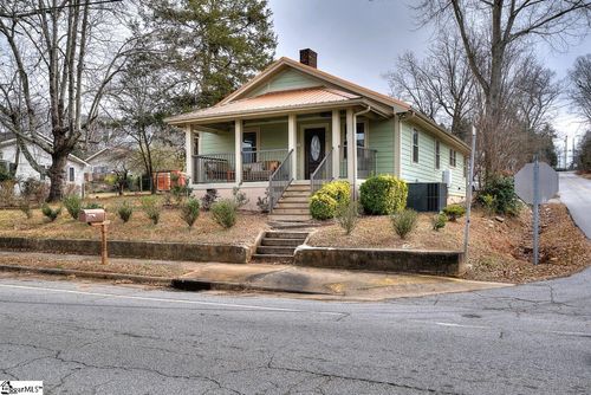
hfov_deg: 61.9
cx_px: 296
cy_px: 198
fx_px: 493
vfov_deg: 43.7
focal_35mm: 30
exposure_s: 1/125
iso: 400
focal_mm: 30
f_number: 11
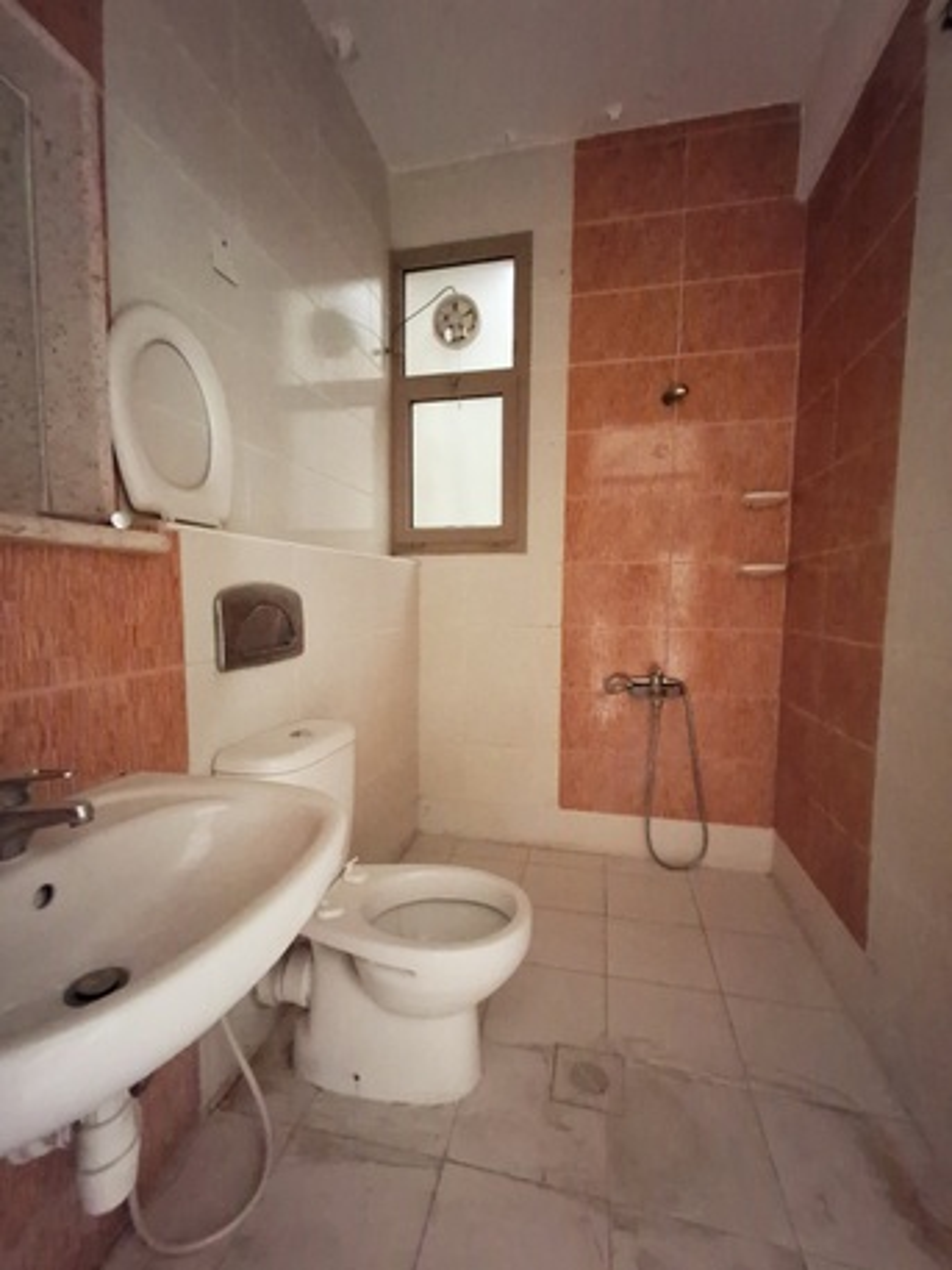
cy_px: 635
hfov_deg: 78.1
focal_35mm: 16
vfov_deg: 94.5
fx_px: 586
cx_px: 476
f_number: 2.2
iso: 1250
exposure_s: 1/20
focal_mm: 1.64
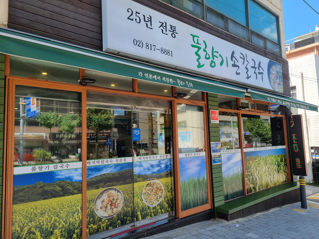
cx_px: 160
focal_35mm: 26
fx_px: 240
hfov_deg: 67.3
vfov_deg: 53.1
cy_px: 120
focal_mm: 5.4
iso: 50
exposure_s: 1/702
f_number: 1.8
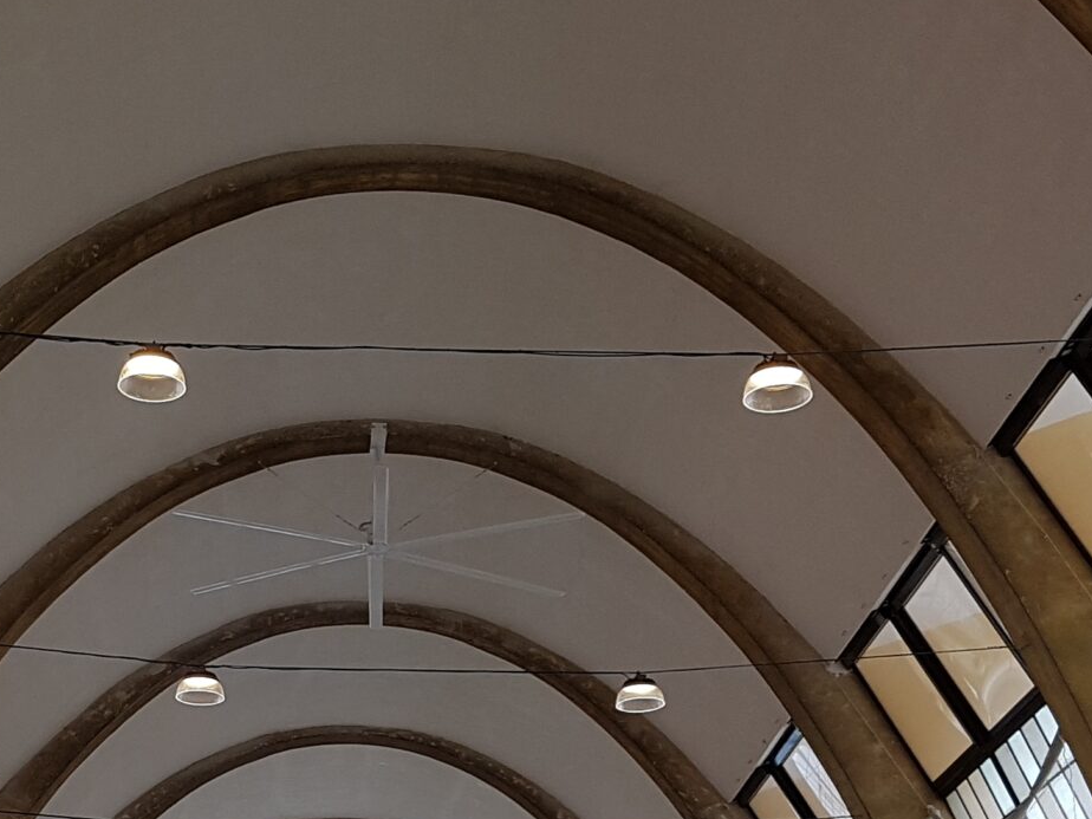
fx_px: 2271
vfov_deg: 19.8
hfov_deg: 26.8
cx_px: 323
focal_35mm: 72
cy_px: 817
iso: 50
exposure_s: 1/226
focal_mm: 4.2
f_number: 1.7
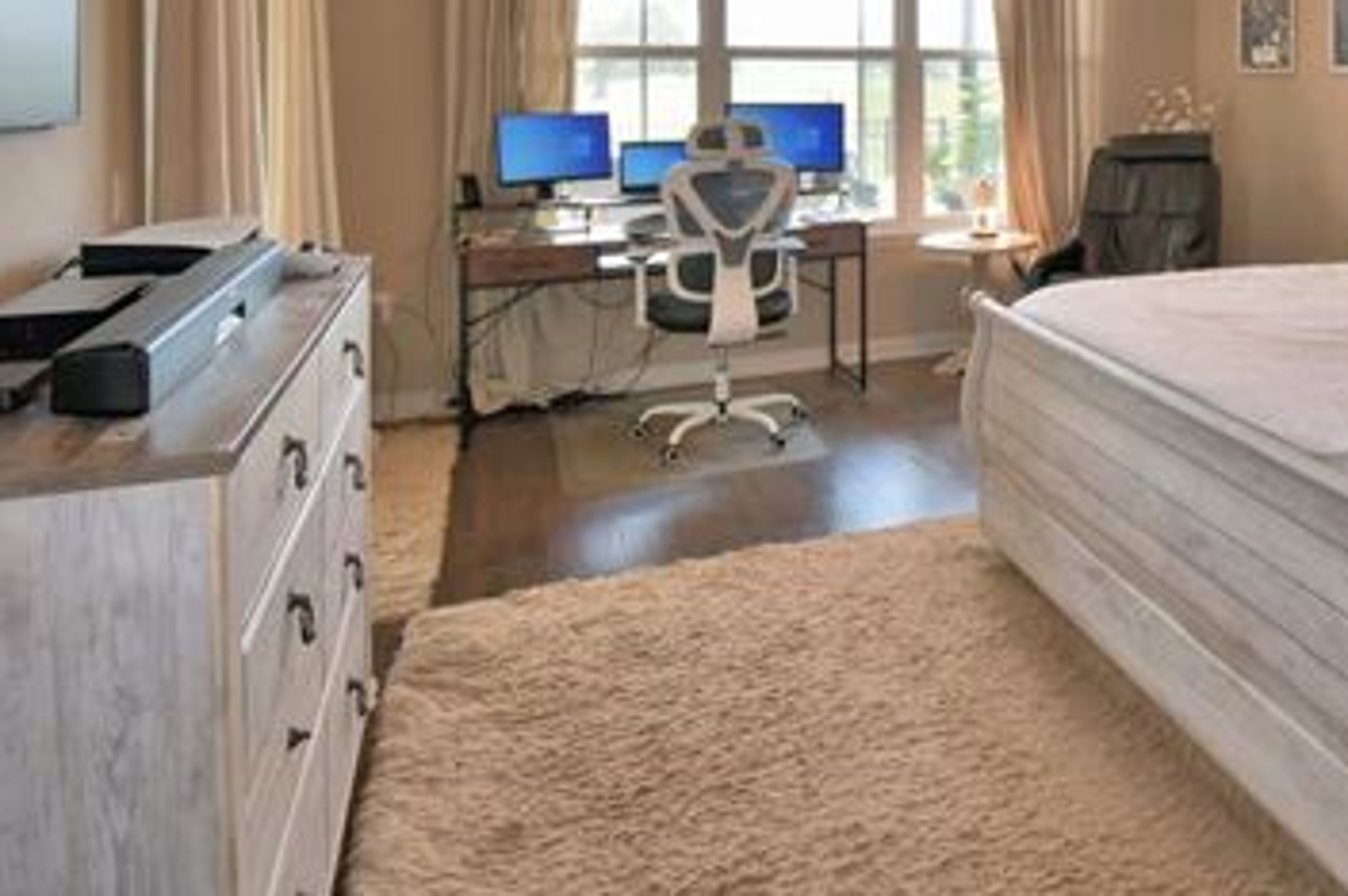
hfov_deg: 55.4
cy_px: 82
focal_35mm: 30
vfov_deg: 40.1
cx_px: 1162
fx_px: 1122
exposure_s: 1/40
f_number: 4.5
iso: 200
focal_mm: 10
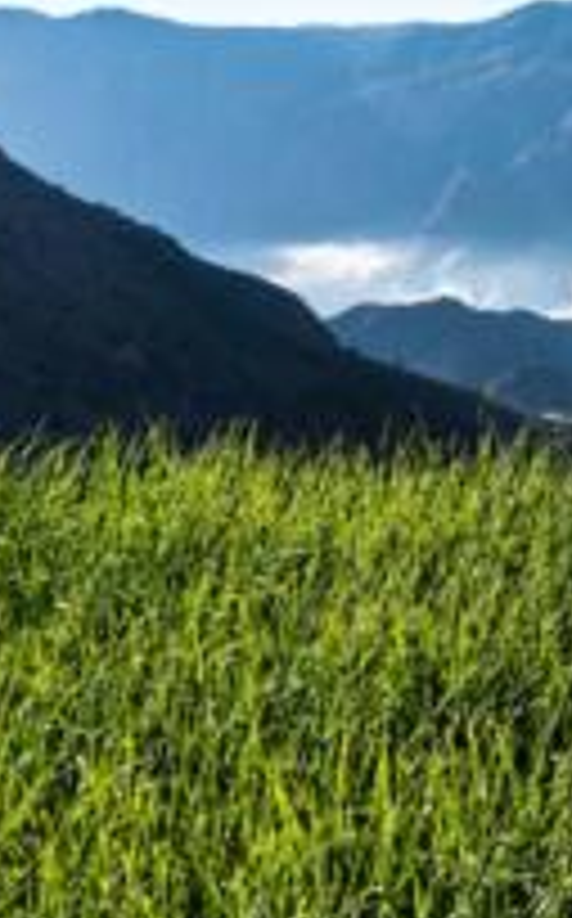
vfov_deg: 25.9
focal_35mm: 80
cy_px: 482
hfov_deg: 15.1
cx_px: 847
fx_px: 2001
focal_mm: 32
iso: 100
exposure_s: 1/800
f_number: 4
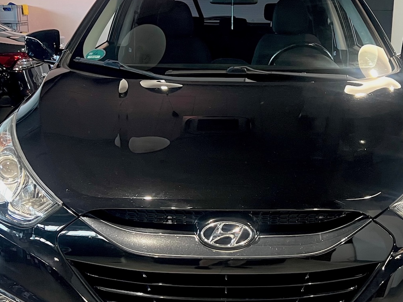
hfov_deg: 38.9
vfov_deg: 29.7
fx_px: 570
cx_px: 221
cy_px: 159
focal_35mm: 49
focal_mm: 5.7
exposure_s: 1/50
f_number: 1.5
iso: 320
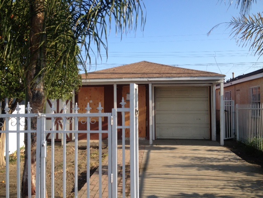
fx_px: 266
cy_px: 99
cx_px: 132
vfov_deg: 40.7
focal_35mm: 35
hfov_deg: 52.6
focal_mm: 4.28
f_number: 2.4
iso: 50
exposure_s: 1/986
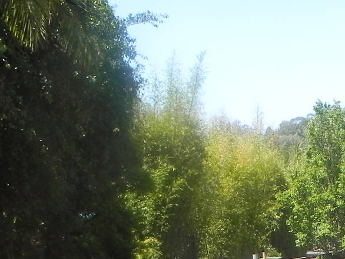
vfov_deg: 14.5
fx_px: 1007
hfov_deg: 18.6
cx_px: 396
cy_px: 223
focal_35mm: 101
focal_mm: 6.6
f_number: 5.6
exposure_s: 1/255
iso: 160
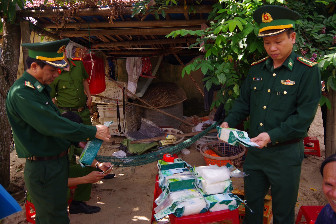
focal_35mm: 27
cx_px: 168
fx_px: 252
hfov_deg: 67.4
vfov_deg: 47.9
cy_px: 112
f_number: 5.6
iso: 100
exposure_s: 1/100
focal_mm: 18
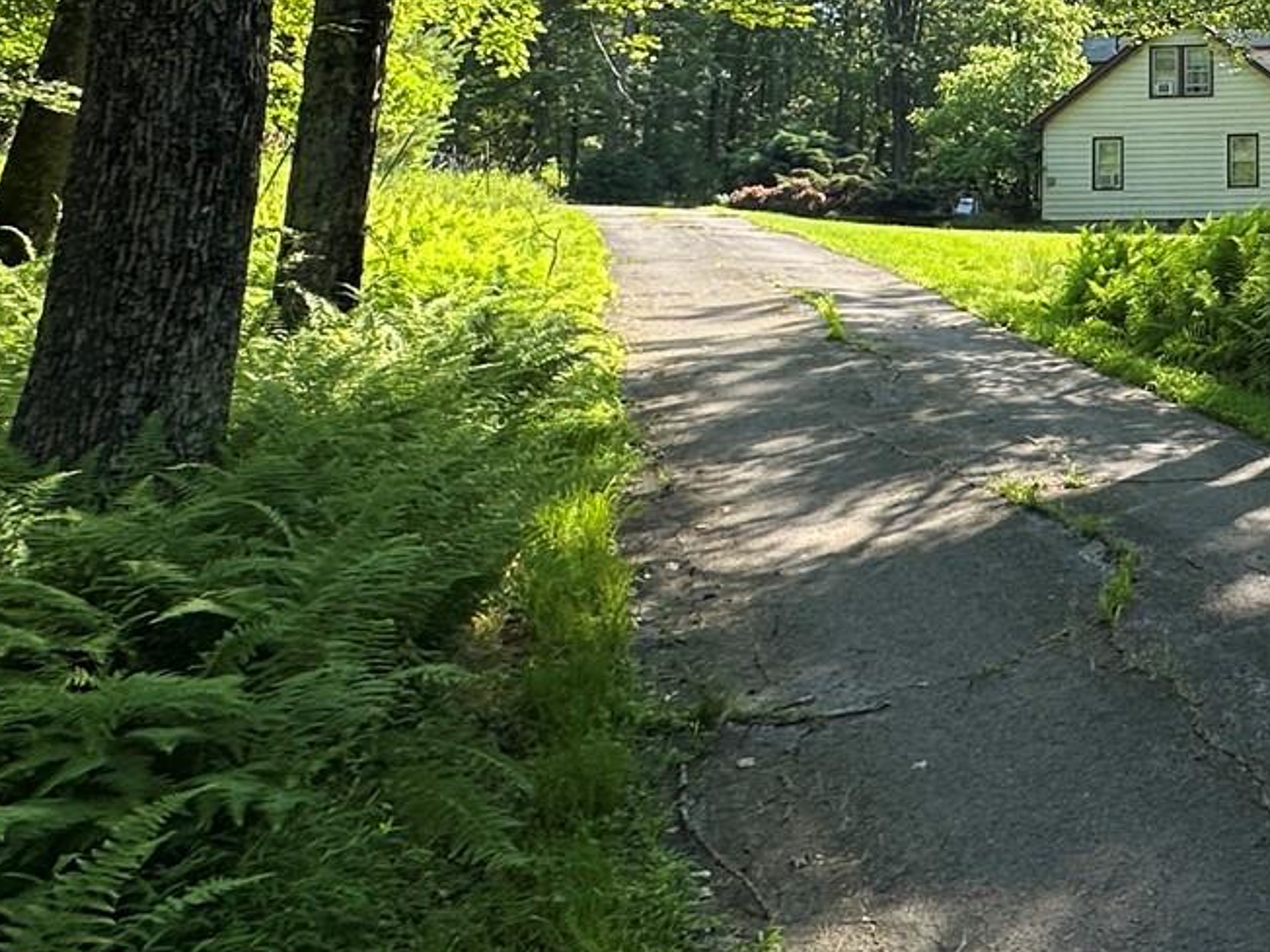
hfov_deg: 37.6
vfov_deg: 30.6
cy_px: 8
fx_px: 1614
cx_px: 1313
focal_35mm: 44
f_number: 2.2
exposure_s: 1/416
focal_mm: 2.22
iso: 40
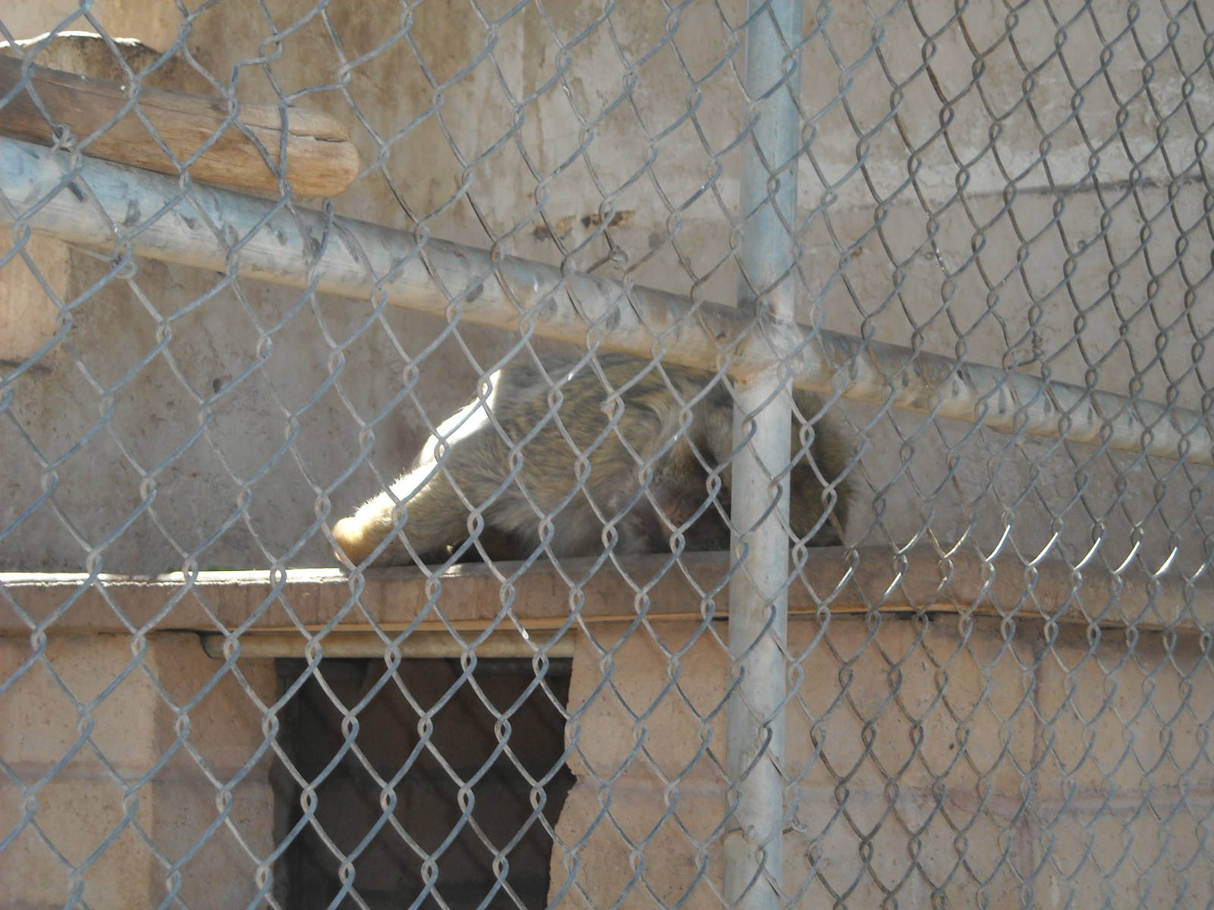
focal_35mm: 94
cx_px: 607
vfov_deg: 15.7
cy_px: 455
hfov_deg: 20.9
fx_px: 3297
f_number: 4.4
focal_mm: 15.32
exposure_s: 1/125
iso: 100
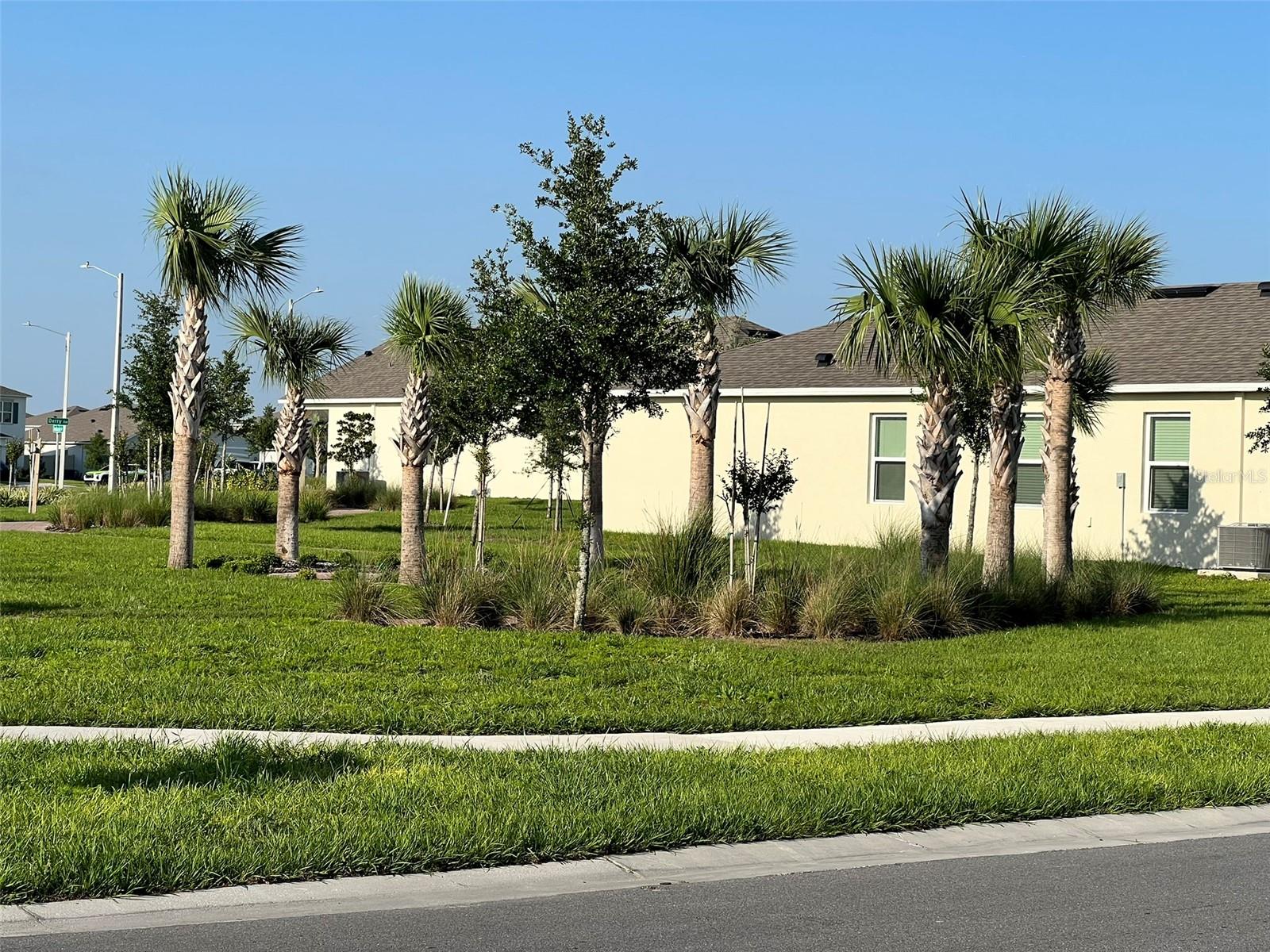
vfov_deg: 19.1
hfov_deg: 25.3
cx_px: 635
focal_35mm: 77
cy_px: 476
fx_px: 2825
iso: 32
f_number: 2.8
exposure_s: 1/815
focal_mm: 9
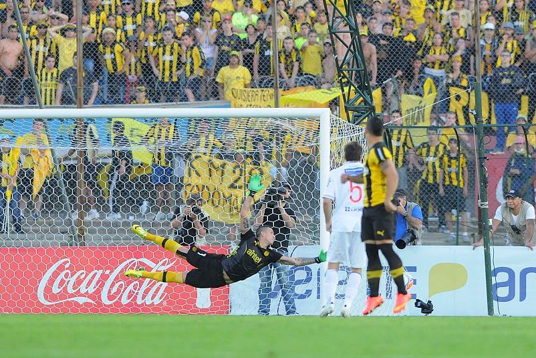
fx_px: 6701
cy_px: 179
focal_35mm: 450
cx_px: 268
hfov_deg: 4.6
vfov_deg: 3.1
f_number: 4
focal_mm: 300
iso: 1250
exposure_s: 1/800
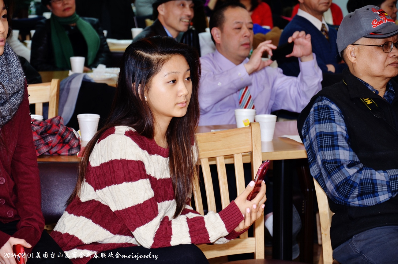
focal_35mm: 128
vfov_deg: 10.7
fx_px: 1407
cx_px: 199
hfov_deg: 16.1
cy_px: 132
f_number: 5.6
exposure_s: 1/60
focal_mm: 85
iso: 200
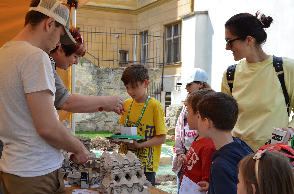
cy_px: 97
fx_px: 391
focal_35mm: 48
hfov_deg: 41.2
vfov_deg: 27.9
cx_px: 147
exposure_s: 1/250
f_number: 8
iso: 180
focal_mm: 32
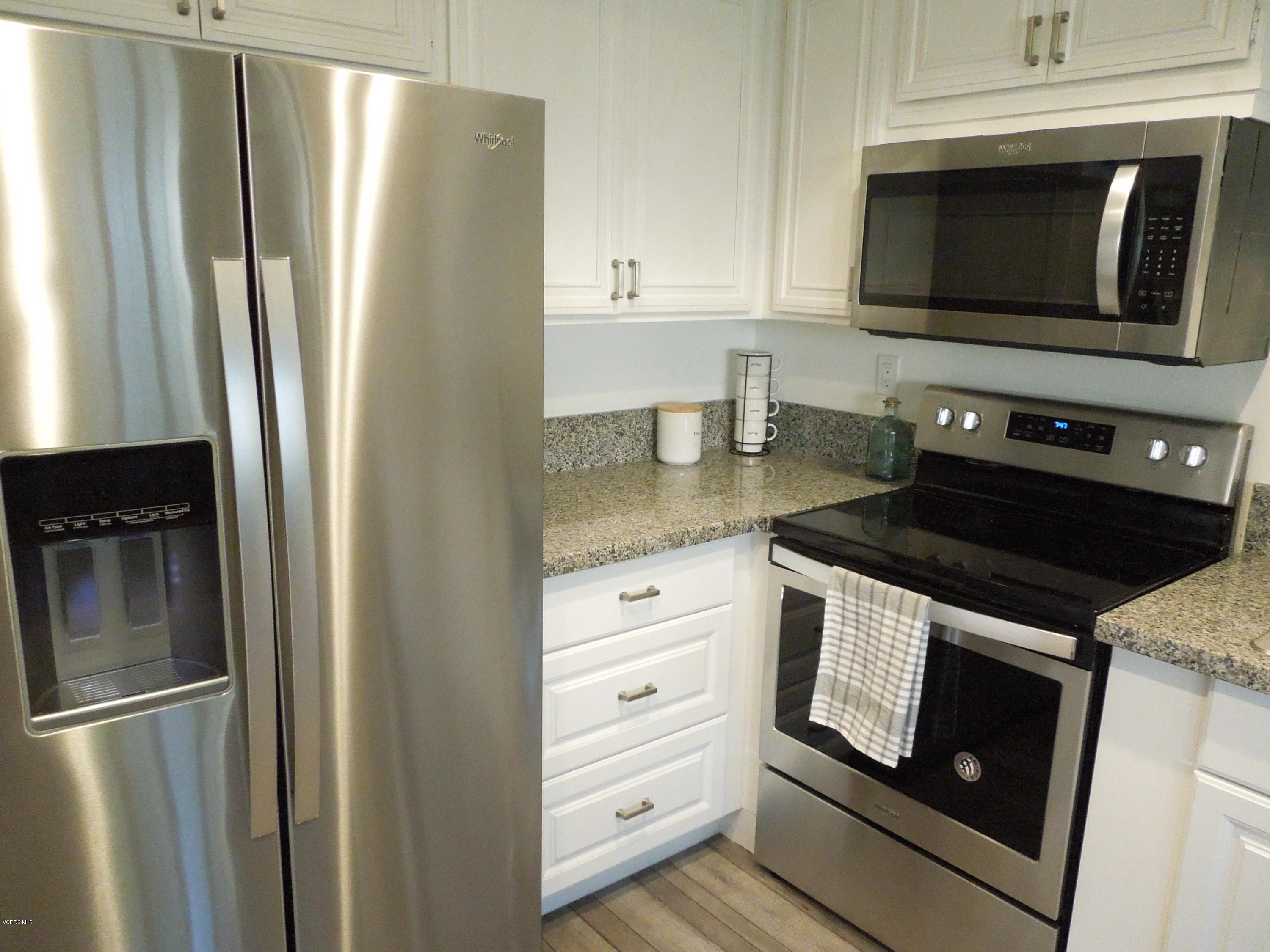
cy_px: 476
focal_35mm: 25
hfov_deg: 69.4
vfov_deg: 54.9
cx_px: 635
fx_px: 917
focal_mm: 4.5
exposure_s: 1/125
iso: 1600
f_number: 3.3
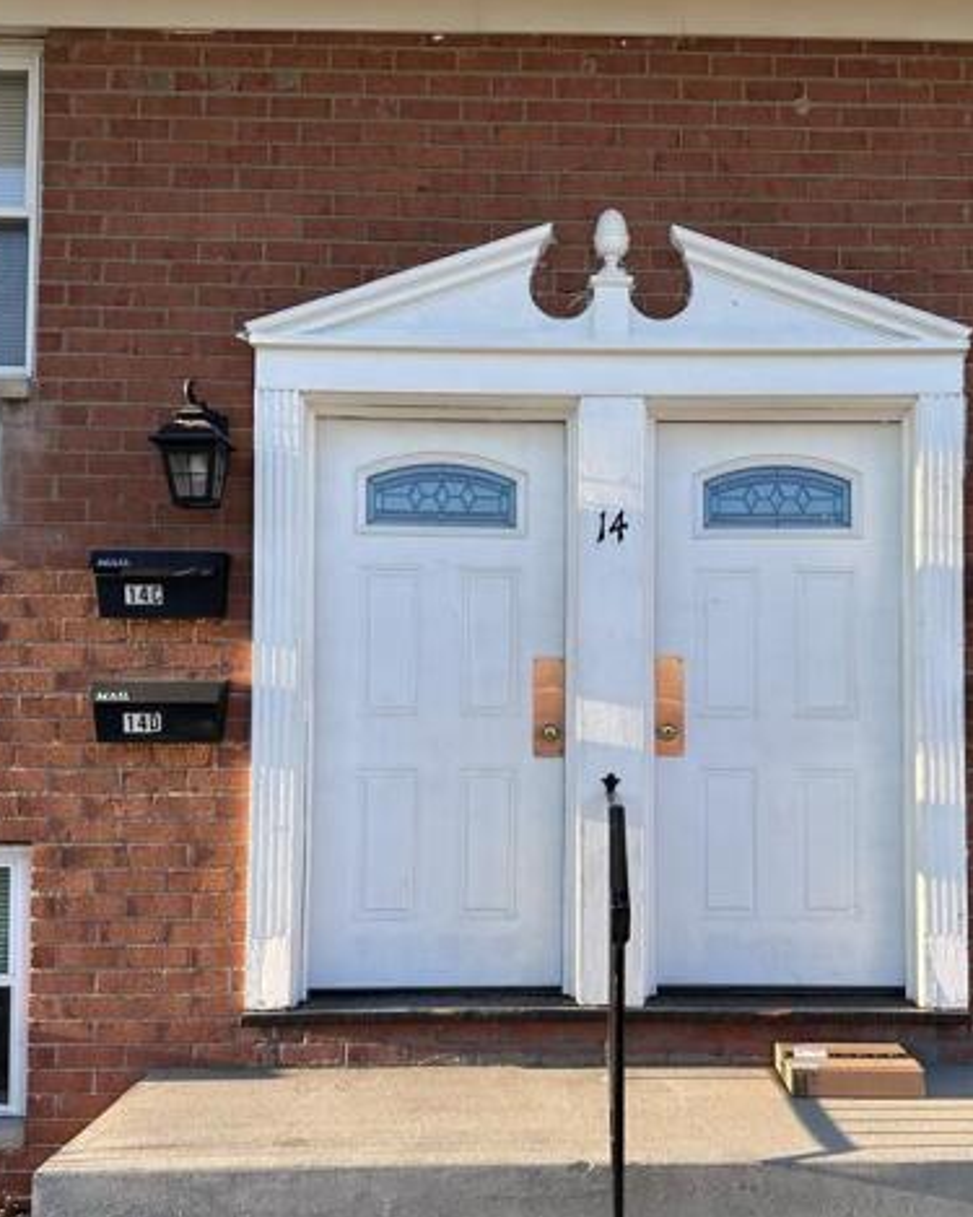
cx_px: 605
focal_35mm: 36
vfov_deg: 50.2
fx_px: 1296
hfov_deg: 40.9
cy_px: 675
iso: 80
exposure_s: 1/857
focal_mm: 6.86
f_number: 1.78
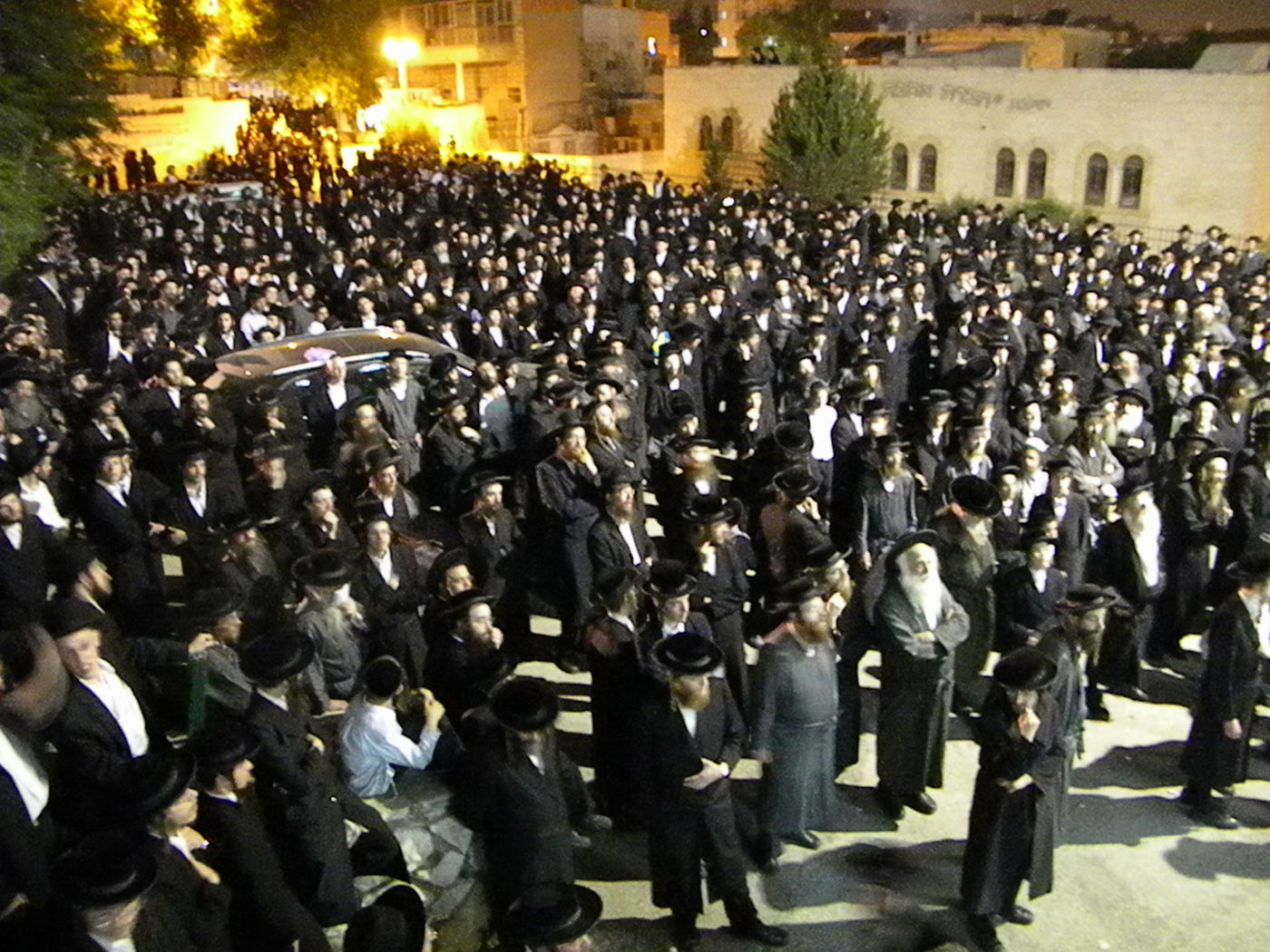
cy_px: 476
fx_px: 1027
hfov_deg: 63.4
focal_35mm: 28
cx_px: 635
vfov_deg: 49.7
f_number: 3.5
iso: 3200
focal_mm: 5
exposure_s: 1/4
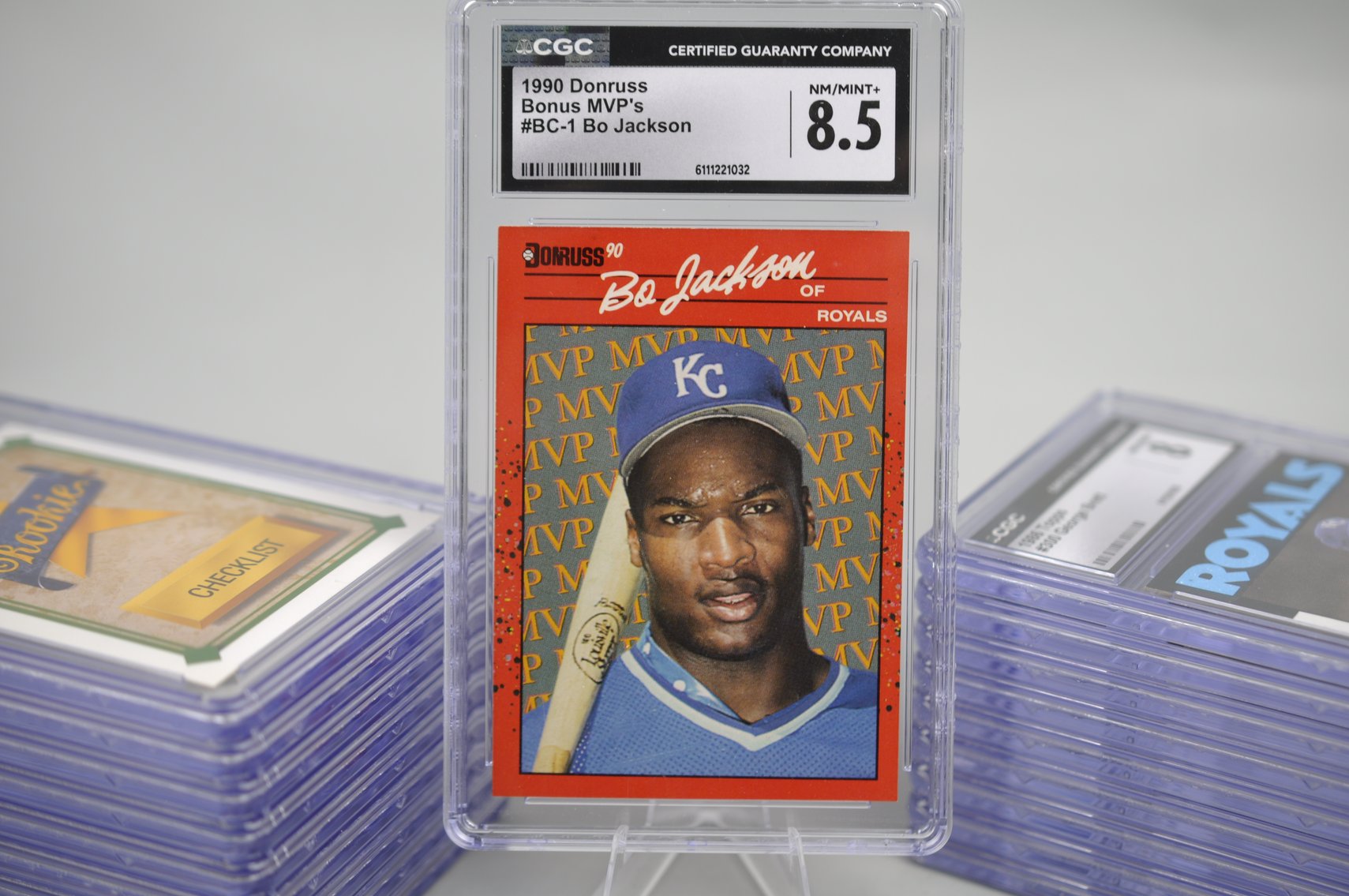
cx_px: 674
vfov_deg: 22.6
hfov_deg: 33.4
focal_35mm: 60
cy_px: 448
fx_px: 2246
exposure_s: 1/60
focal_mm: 40
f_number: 4
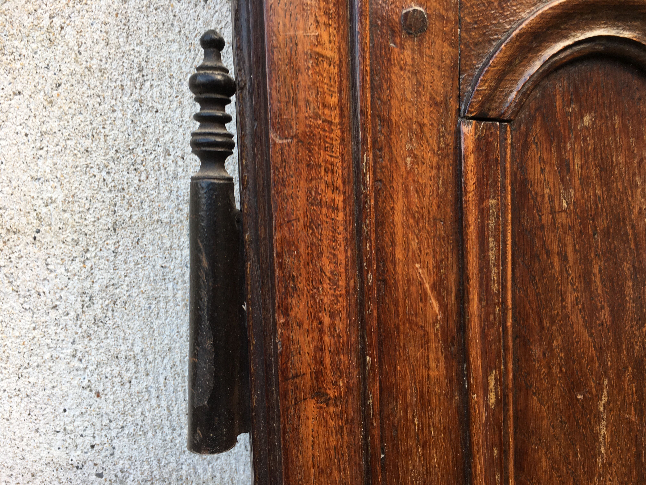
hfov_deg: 61.7
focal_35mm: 29
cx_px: 323
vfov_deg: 48.2
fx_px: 541
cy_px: 242
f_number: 2.2
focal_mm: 4.15
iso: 25
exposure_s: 1/50
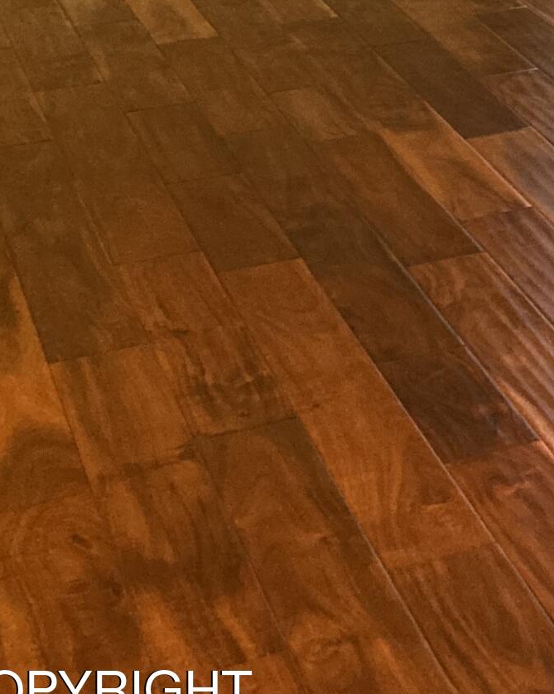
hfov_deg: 13.9
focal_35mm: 98
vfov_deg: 18.5
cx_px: 1015
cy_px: -157
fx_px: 2010
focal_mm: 3.99
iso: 320
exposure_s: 1/40
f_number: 1.8
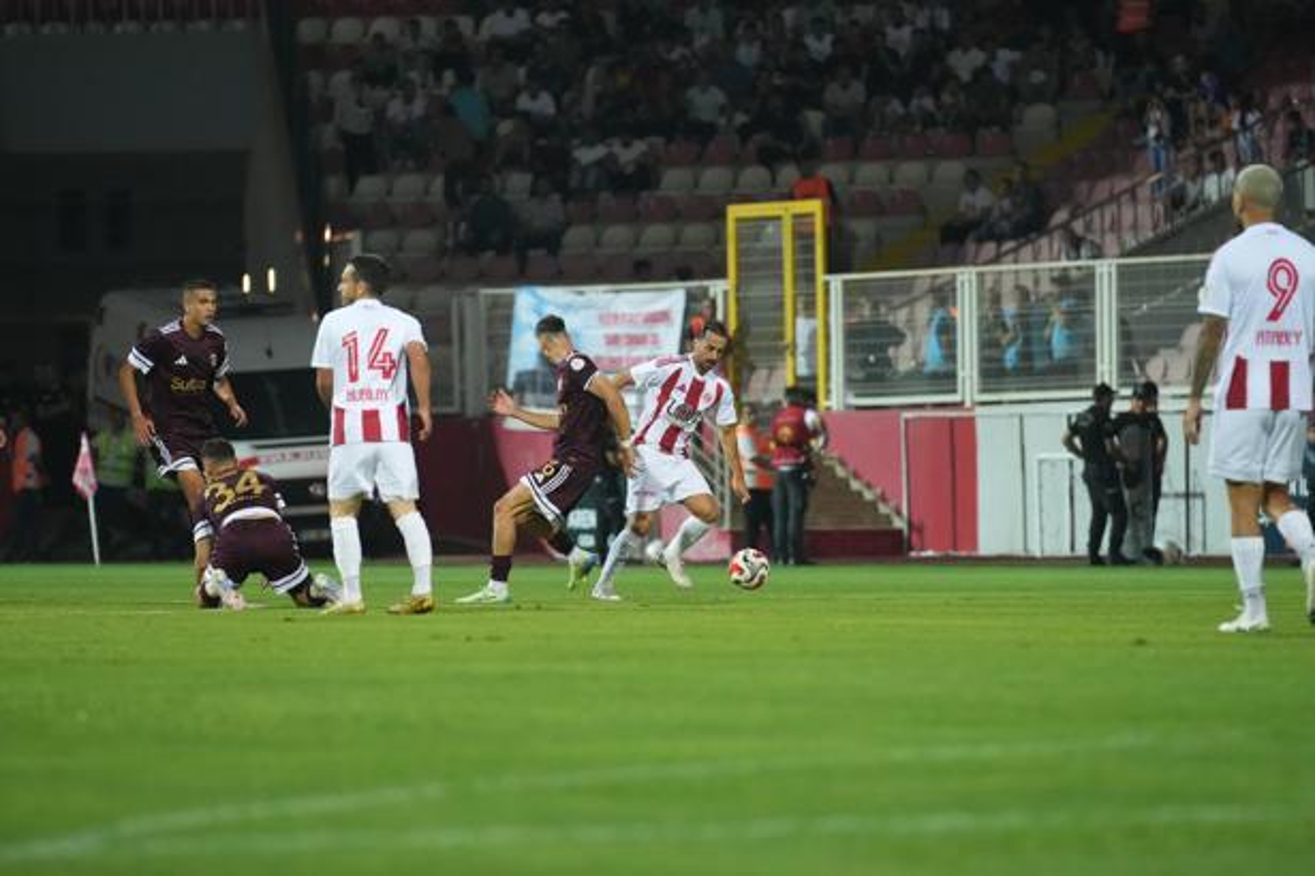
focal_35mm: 300
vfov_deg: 4.6
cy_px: 438
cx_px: 658
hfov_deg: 6.9
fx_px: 10957
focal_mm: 200
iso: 3200
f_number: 3.2
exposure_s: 1/1250
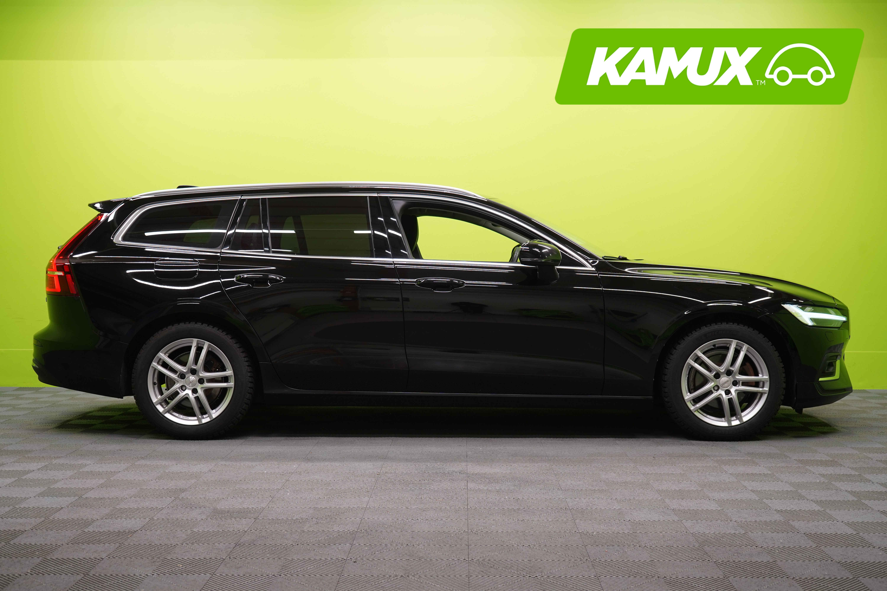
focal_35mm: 47
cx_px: 444
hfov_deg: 41.9
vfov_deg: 28.6
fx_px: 1158
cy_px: 296
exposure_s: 1/20
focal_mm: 47
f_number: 5.6
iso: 400
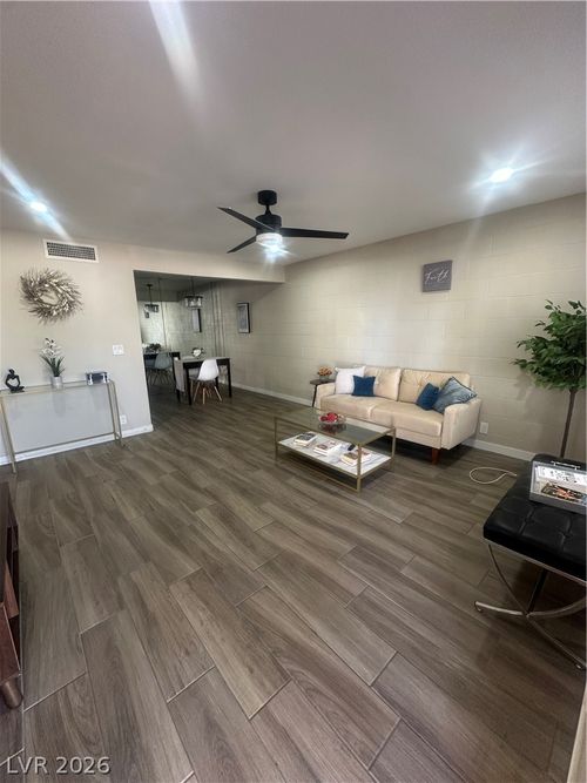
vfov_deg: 102.1
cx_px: 294
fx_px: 317
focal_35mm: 14
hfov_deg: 85.7
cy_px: 392
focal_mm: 2.22
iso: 200
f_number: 2.2
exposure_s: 1/60
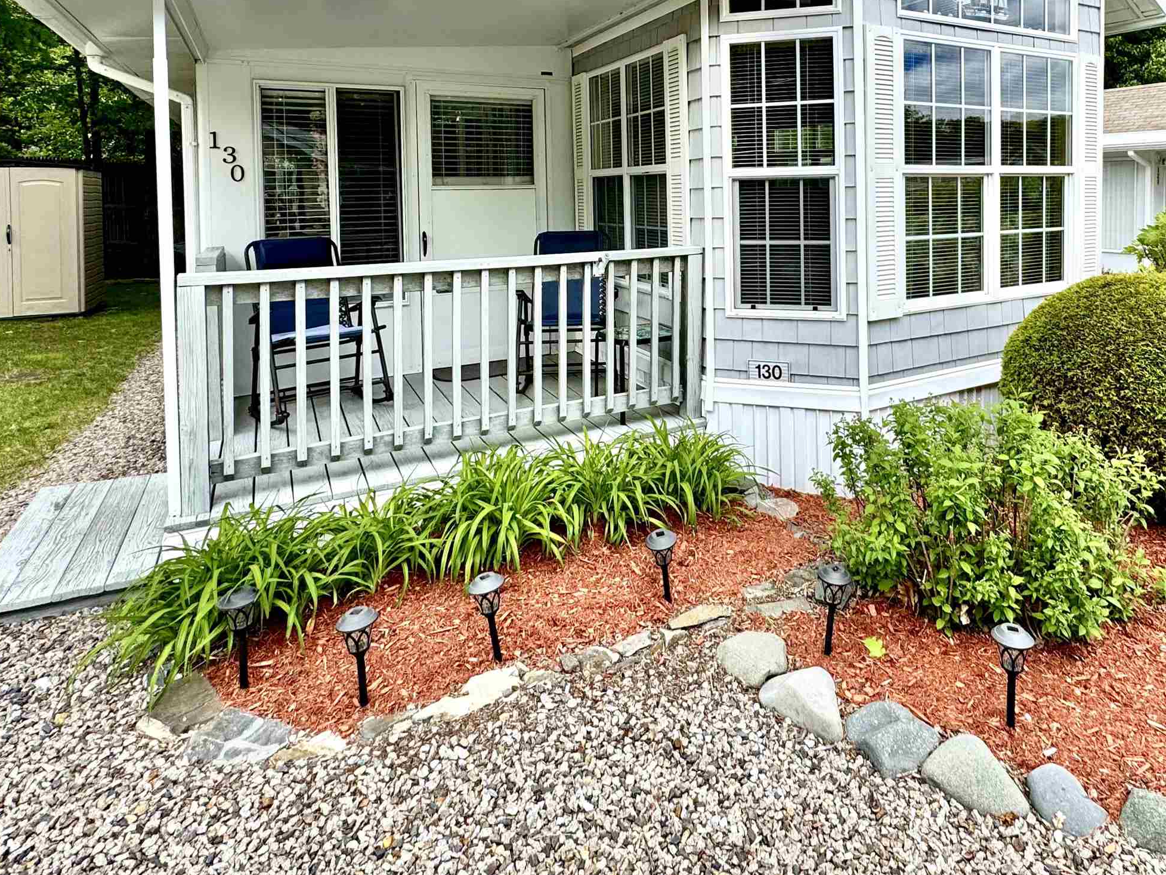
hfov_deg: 75.6
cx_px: 698
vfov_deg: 57.9
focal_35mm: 22
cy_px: 215
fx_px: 741
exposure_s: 1/1160
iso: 50
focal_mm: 2.22
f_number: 2.2
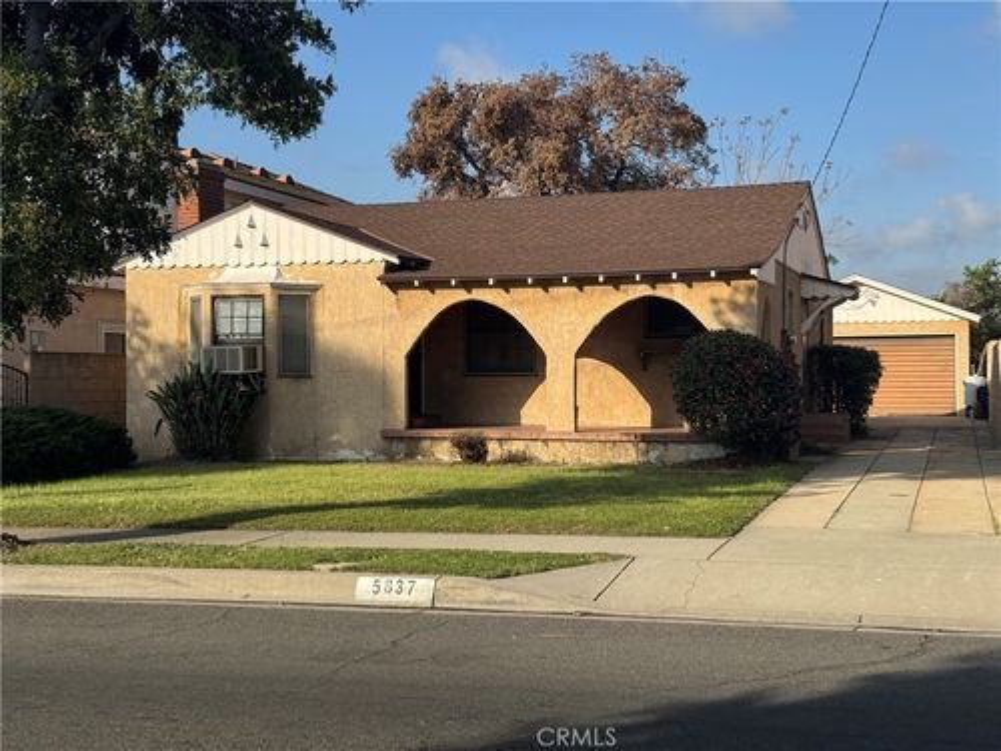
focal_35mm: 48
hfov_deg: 39.7
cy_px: 376
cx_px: 500
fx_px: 1388
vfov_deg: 30.3
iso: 64
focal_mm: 6.76
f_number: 1.78
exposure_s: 1/4049
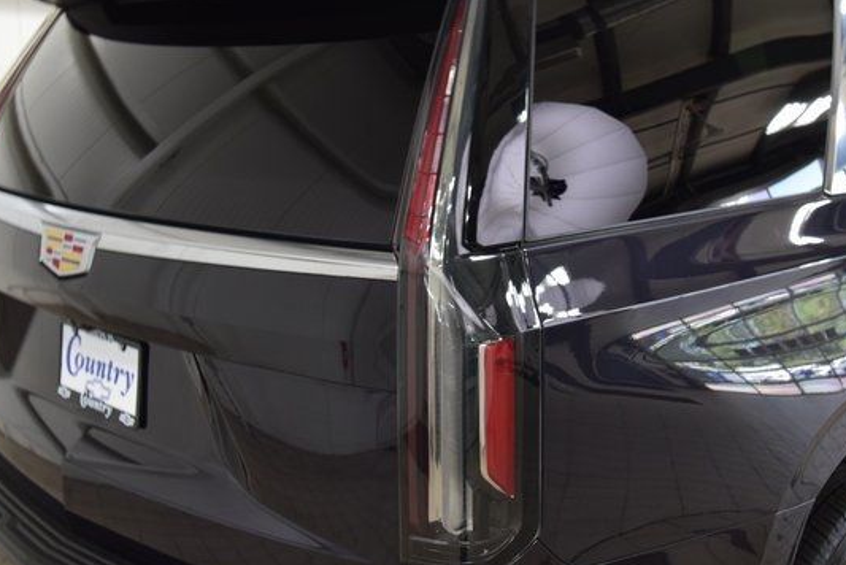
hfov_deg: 40.6
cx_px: 462
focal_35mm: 49
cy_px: 258
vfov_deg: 27.8
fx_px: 1143
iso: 640
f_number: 6.3
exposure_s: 1/15
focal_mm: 27
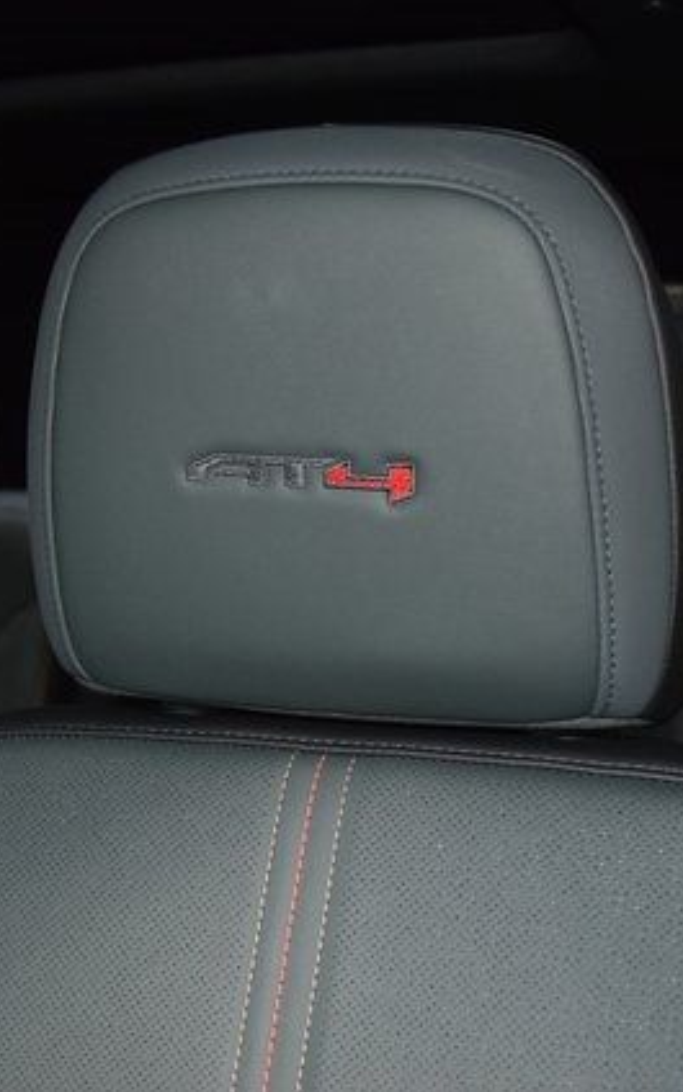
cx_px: 312
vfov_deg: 35.2
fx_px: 1721
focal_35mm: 58
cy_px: 547
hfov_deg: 22.4
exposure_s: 1/50
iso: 1800
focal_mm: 25
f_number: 3.8
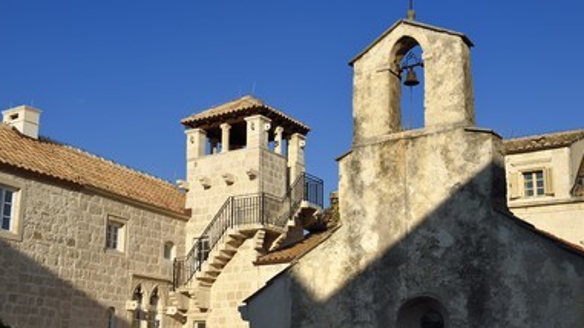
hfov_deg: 39.9
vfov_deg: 23.0
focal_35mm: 52
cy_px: 182
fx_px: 805
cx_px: 271
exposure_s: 1/1000
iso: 200
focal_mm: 45
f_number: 8
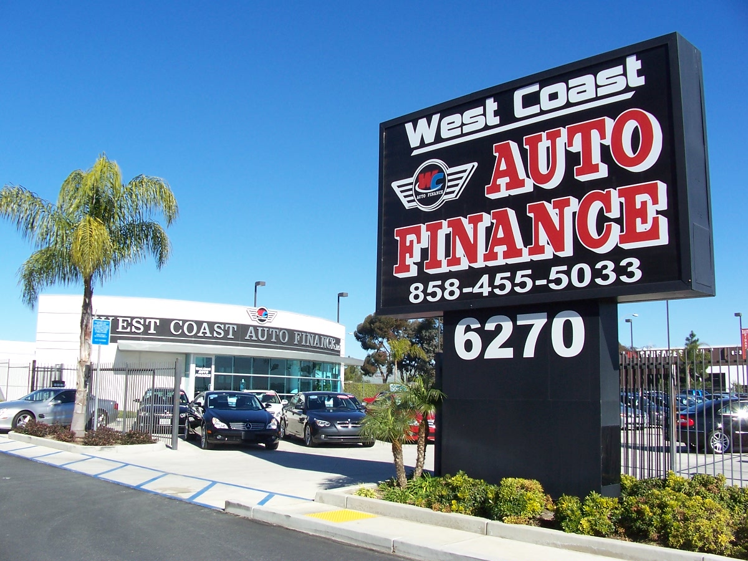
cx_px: 374
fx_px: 756
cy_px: 280
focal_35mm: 35
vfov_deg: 40.7
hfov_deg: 52.6
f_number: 4
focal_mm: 6
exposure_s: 1/750
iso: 80
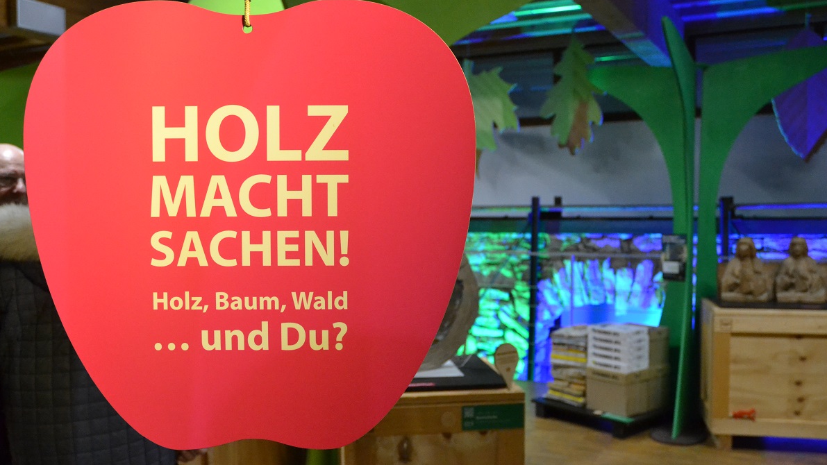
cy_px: 233
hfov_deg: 52.8
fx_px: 833
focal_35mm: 38
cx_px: 411
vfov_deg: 31.2
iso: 3200
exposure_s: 1/50
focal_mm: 24
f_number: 3.8
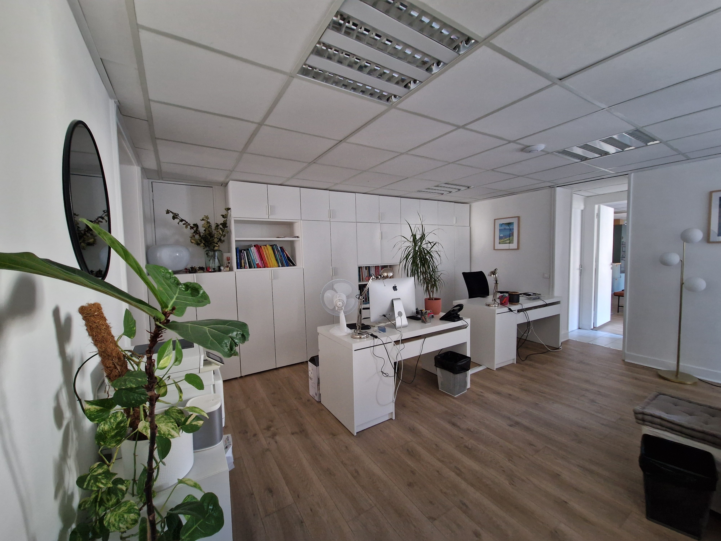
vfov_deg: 89.9
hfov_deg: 106.2
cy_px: 270
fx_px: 271
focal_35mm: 13
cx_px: 360
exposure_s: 1/33
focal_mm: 2.2
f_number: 2.2
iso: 640
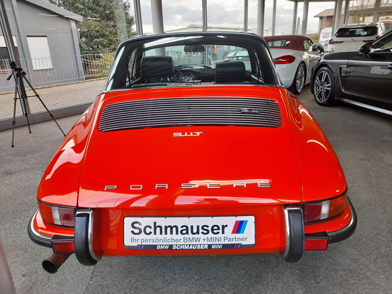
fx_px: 283
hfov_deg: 69.4
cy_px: 147
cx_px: 196
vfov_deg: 54.9
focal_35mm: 25
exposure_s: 1/50
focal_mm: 4.6
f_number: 2
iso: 64
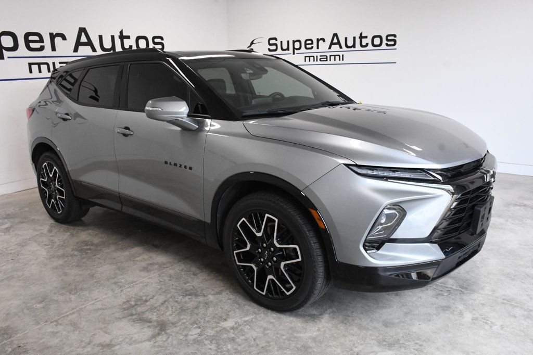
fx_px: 444
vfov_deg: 43.6
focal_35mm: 30
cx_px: 266
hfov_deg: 61.9
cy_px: 178
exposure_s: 1/320
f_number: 9
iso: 2500
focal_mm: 20
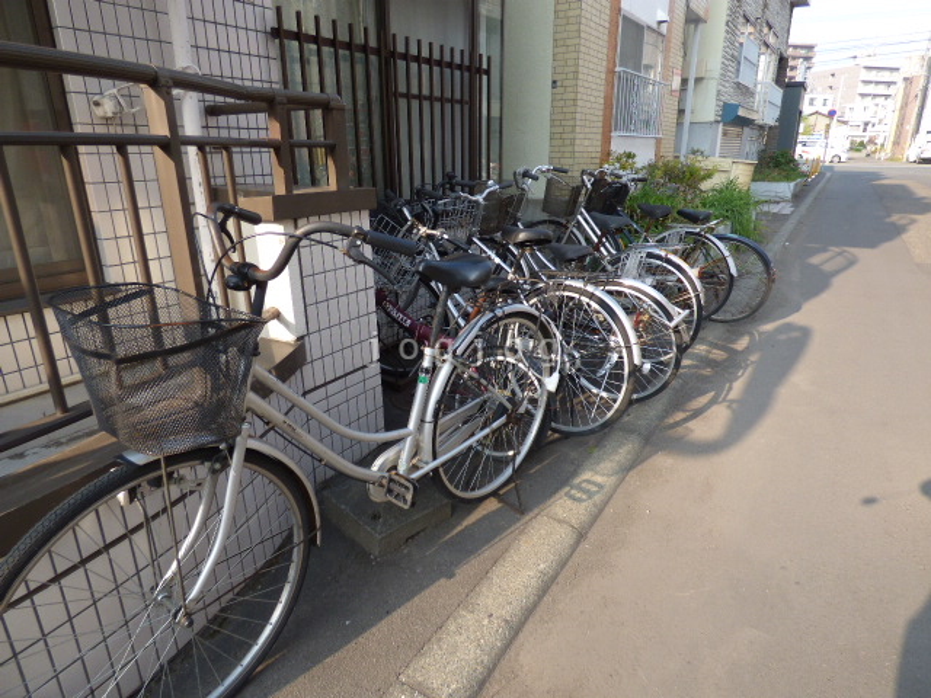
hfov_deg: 81.7
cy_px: 349
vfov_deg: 66.0
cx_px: 466
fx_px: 538
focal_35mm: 20
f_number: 2.8
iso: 100
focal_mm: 3.58
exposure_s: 1/400
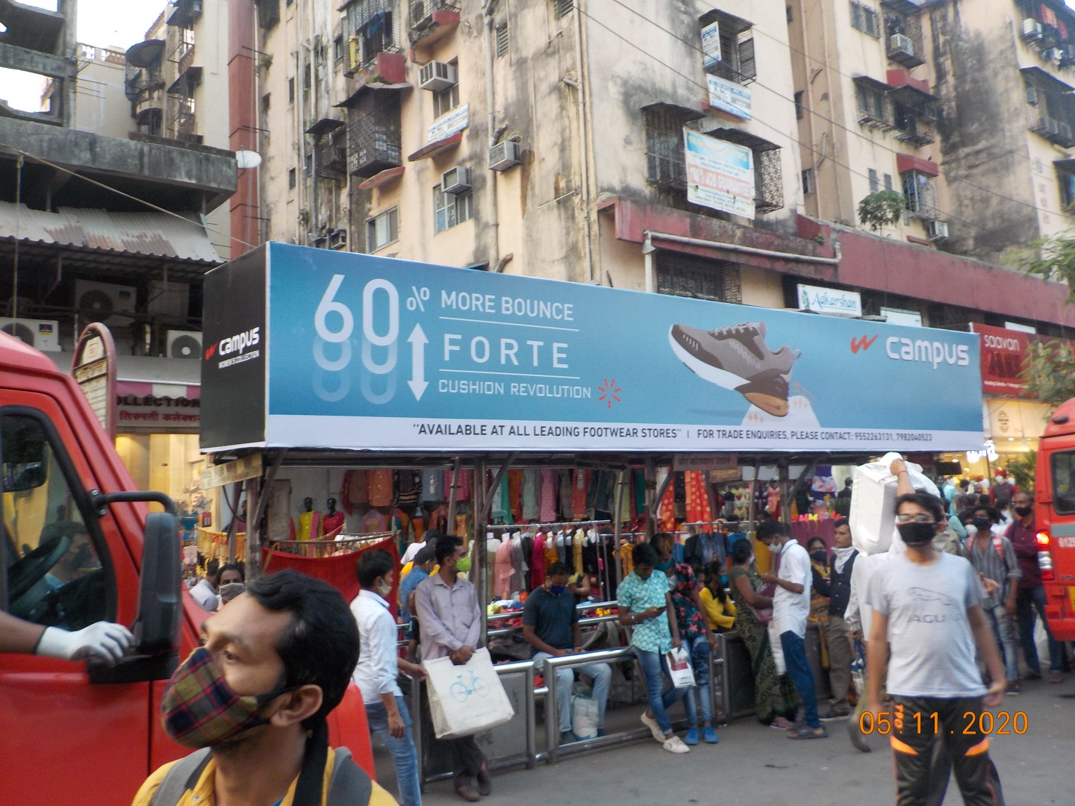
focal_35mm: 30
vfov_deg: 46.8
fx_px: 932
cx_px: 538
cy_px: 403
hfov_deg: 60.0
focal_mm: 4.1
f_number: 3.3
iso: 125
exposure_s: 1/40
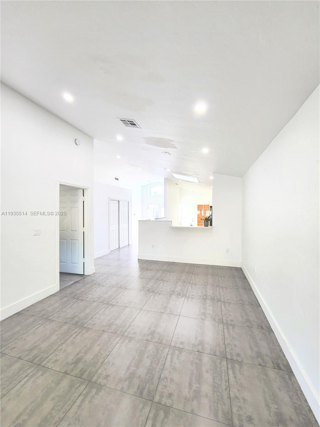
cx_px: 160
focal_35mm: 13
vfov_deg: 106.2
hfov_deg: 89.9
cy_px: 214
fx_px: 160
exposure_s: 1/60
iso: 100
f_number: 2.2
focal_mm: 2.2
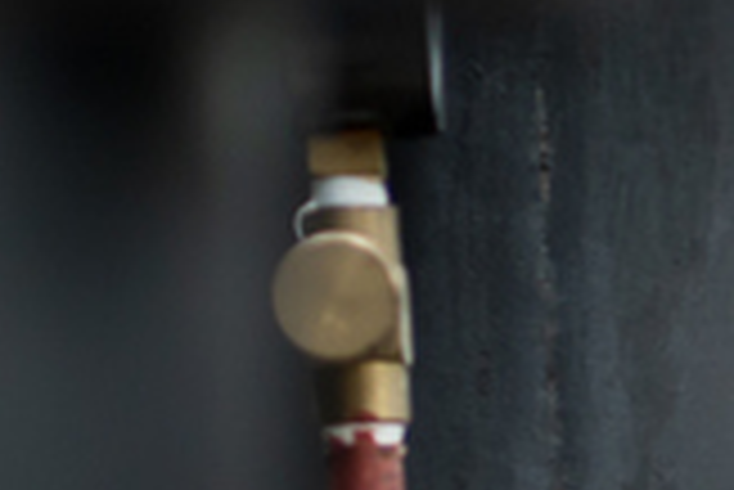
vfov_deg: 2.1
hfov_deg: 3.1
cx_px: 2098
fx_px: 13325
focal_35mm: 653
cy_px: 1254
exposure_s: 1/250
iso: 320
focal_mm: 85
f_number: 2.2
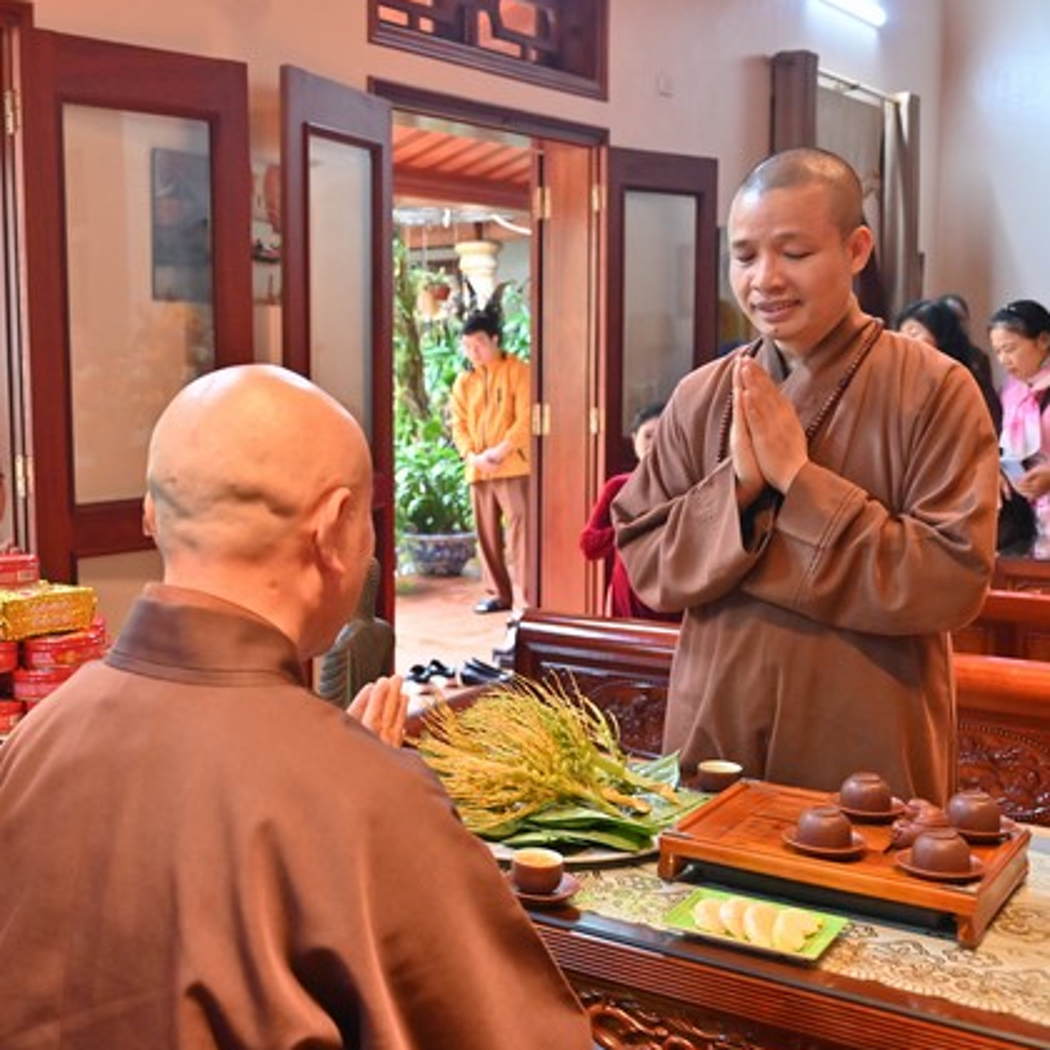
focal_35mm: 42
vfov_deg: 40.0
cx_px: 252
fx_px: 1441
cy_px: 528
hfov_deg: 38.9
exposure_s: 1/80
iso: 4000
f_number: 5
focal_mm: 32
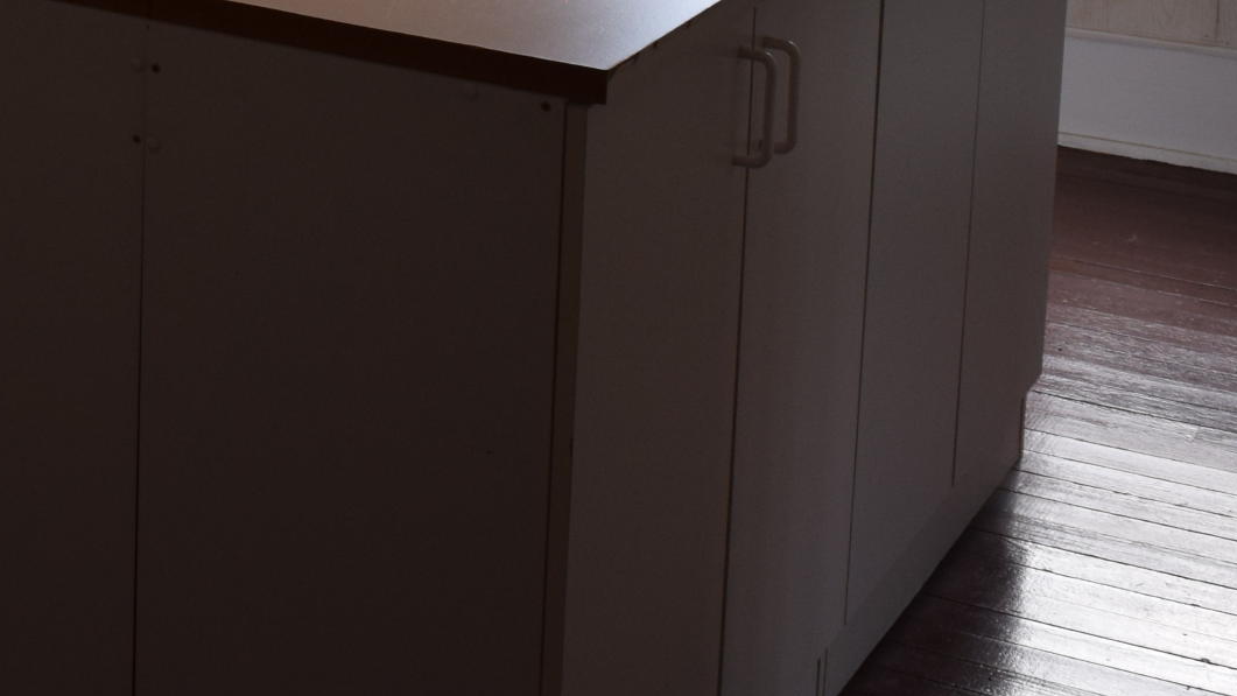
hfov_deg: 26.0
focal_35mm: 80
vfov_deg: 13.8
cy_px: -466
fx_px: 2624
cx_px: 229
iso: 400
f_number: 6.3
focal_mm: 18
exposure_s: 1/160
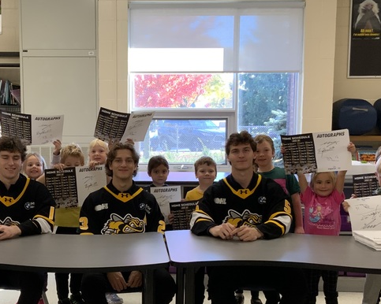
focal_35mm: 60
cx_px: 145
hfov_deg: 31.3
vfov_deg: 25.3
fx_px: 676
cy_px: 186
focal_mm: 3
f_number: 1.8
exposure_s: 1/60
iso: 80
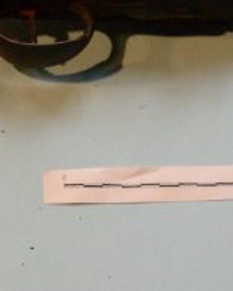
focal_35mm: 274
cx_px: 146
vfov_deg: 7.0
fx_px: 2360
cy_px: 33
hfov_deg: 5.7
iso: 400
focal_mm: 18.9
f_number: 3.5
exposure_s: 1/240
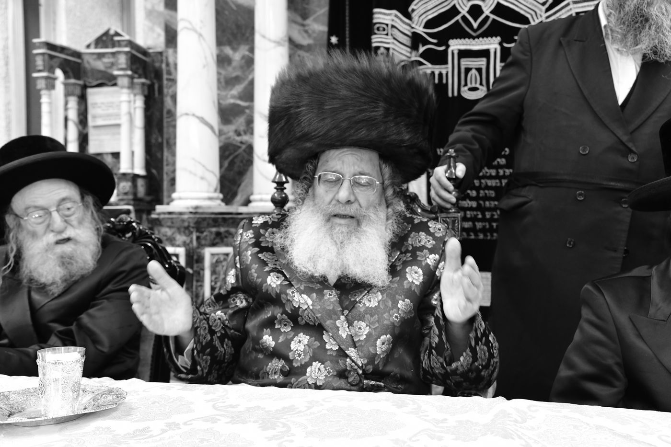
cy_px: 224
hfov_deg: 48.5
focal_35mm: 40
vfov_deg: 33.4
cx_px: 336
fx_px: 745
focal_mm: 40
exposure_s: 1/100
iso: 2000
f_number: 5.6
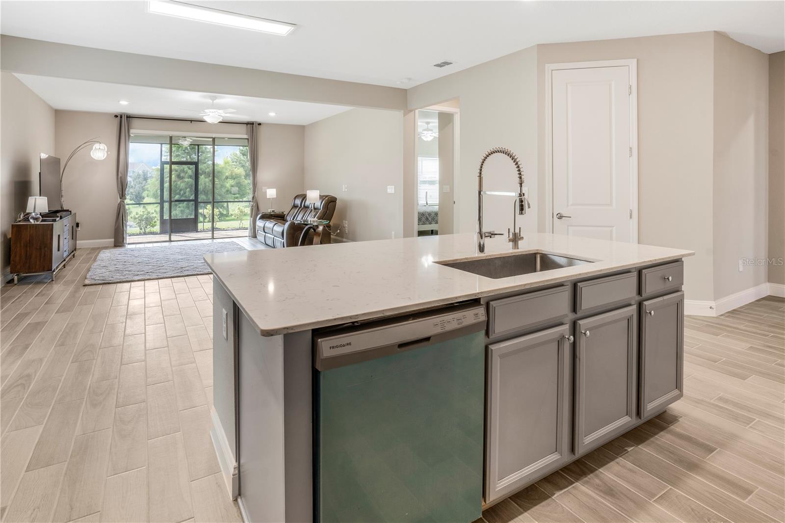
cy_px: 262
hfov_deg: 96.7
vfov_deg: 73.7
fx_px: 349
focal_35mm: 16
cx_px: 392
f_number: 9
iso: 160
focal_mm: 16
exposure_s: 1/8
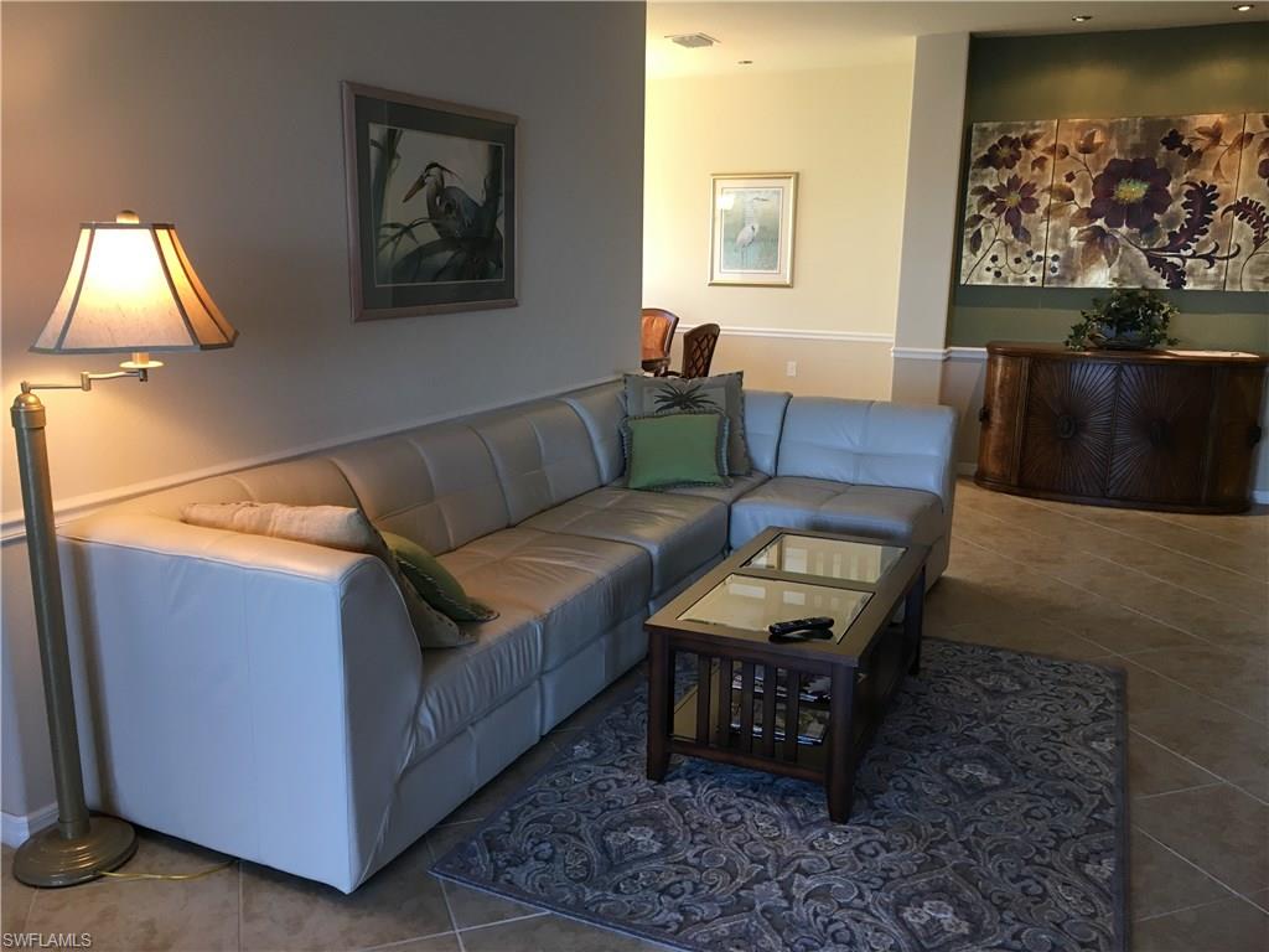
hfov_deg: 61.7
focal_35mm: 29
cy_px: 476
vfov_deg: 48.2
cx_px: 634
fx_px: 1063
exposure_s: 1/30
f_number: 2.2
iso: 64
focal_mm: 4.15
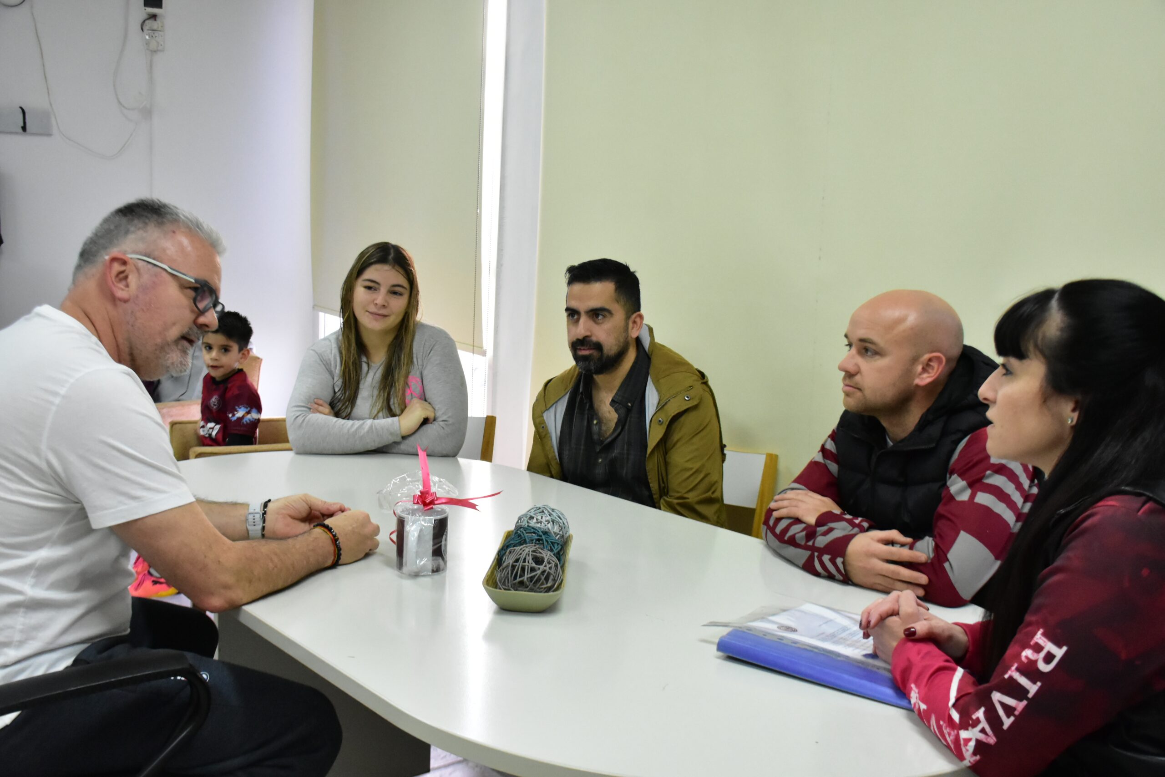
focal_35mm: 36
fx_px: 1165
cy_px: 388
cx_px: 582
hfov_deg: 53.1
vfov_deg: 36.9
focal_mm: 24
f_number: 5.6
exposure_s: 1/160
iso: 4000
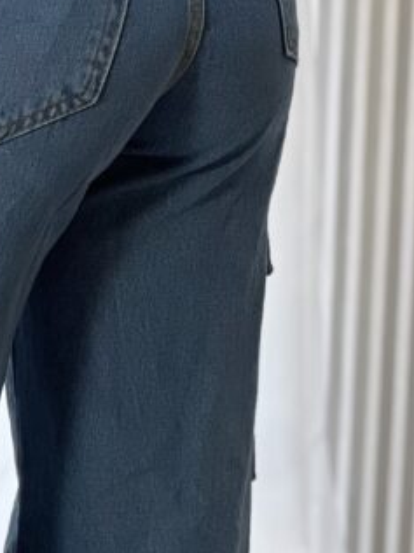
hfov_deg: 6.5
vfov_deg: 8.7
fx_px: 3620
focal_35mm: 227
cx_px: -2
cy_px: 451
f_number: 2.8
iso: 100
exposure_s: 1/120
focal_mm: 9
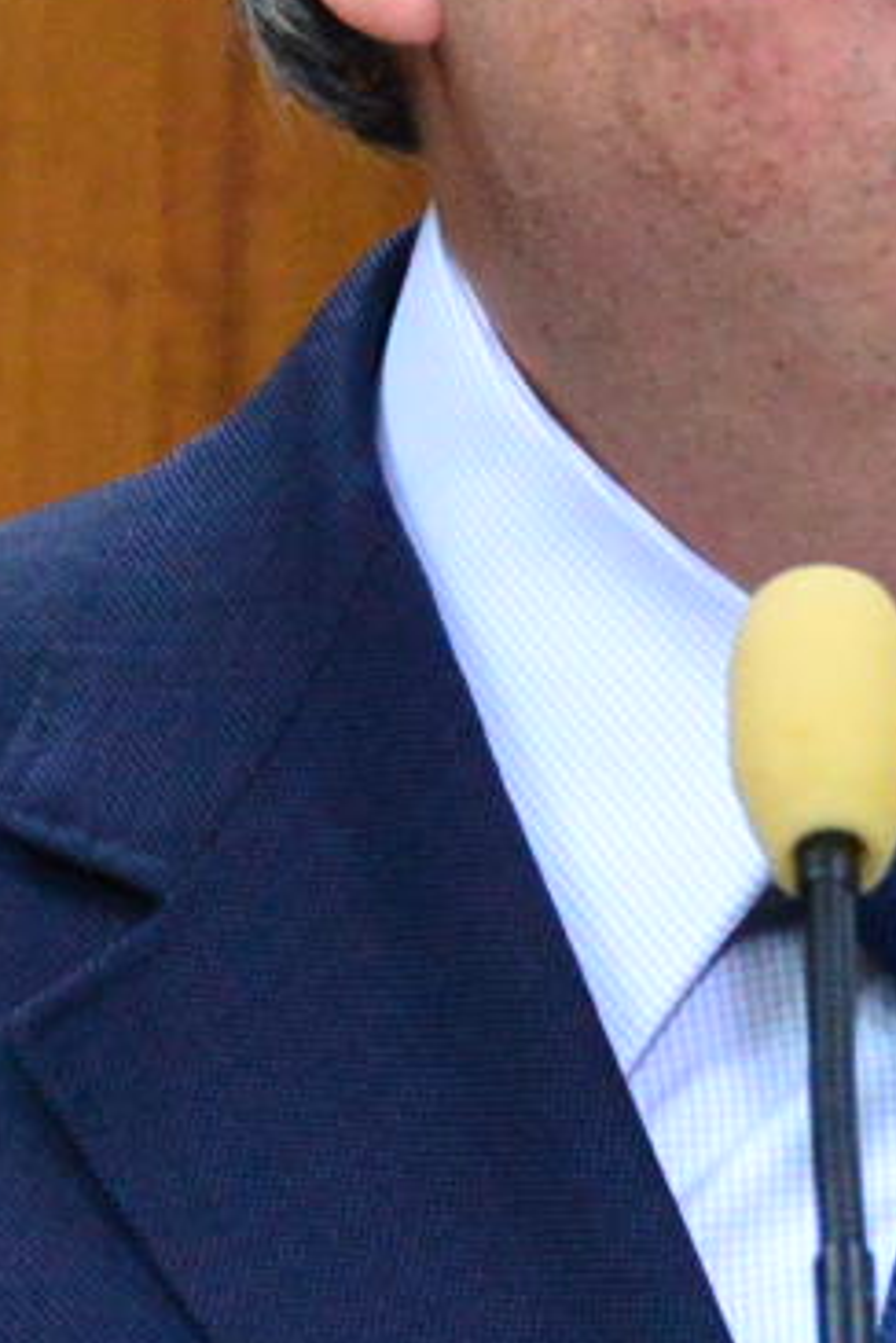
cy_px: 1016
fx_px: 10751
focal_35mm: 288
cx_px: 1278
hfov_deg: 4.7
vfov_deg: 7.1
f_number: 5
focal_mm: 35
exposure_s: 1/125
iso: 3200
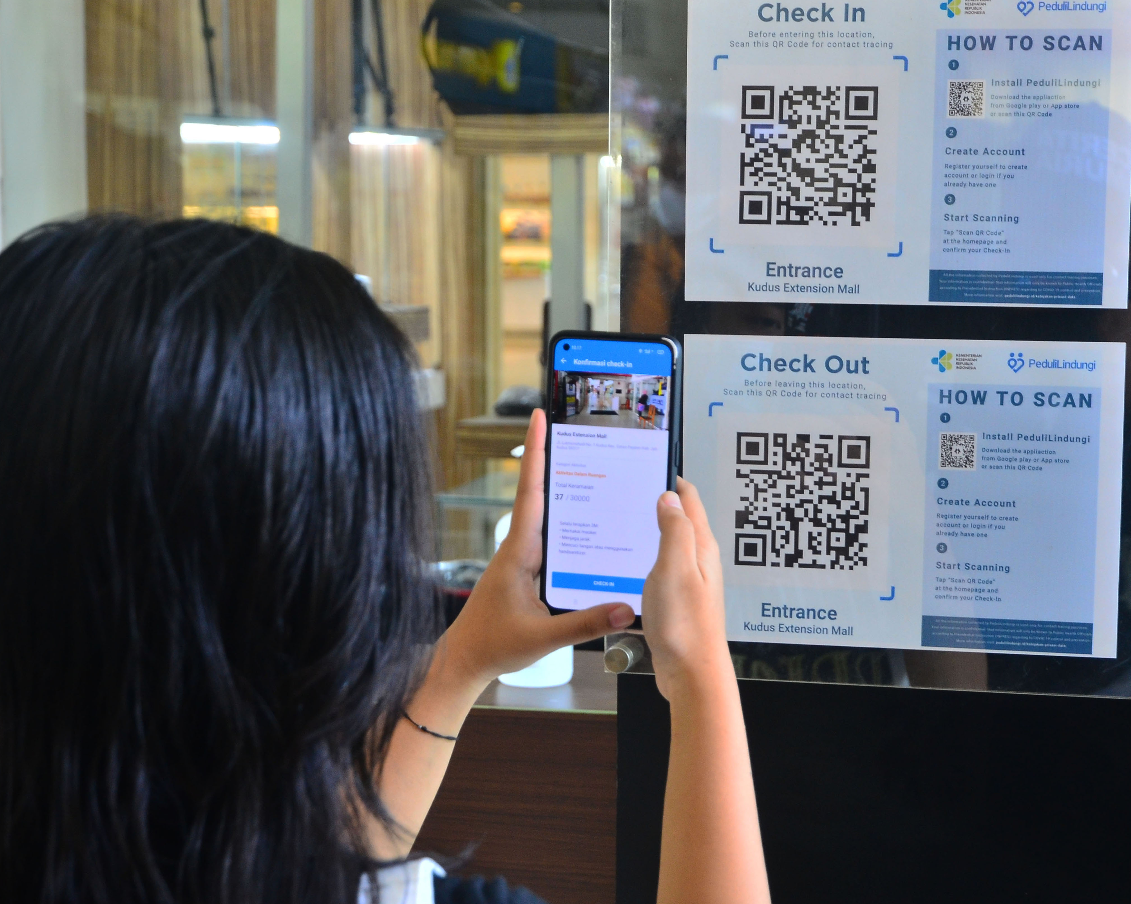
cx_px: 577
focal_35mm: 65
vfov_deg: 23.5
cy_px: 455
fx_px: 2176
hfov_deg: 29.1
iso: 400
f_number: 4.8
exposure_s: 1/45
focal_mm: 38
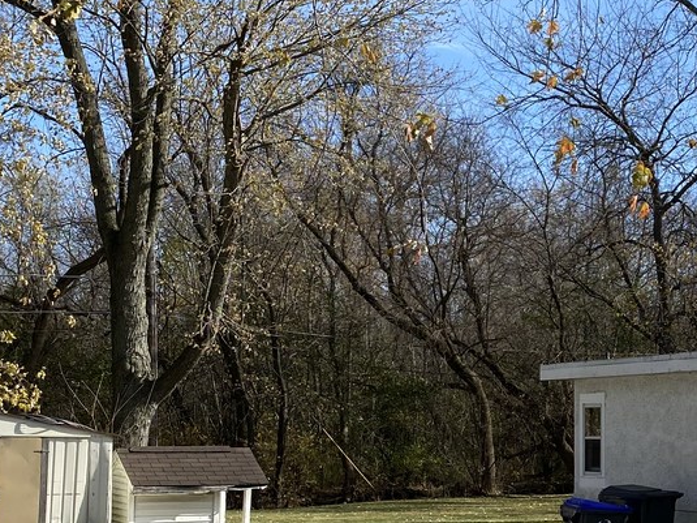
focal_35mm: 70
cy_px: 385
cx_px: 679
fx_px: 1409
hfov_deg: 26.5
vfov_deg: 20.9
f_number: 1.8
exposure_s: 1/2141
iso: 32
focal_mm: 4.25
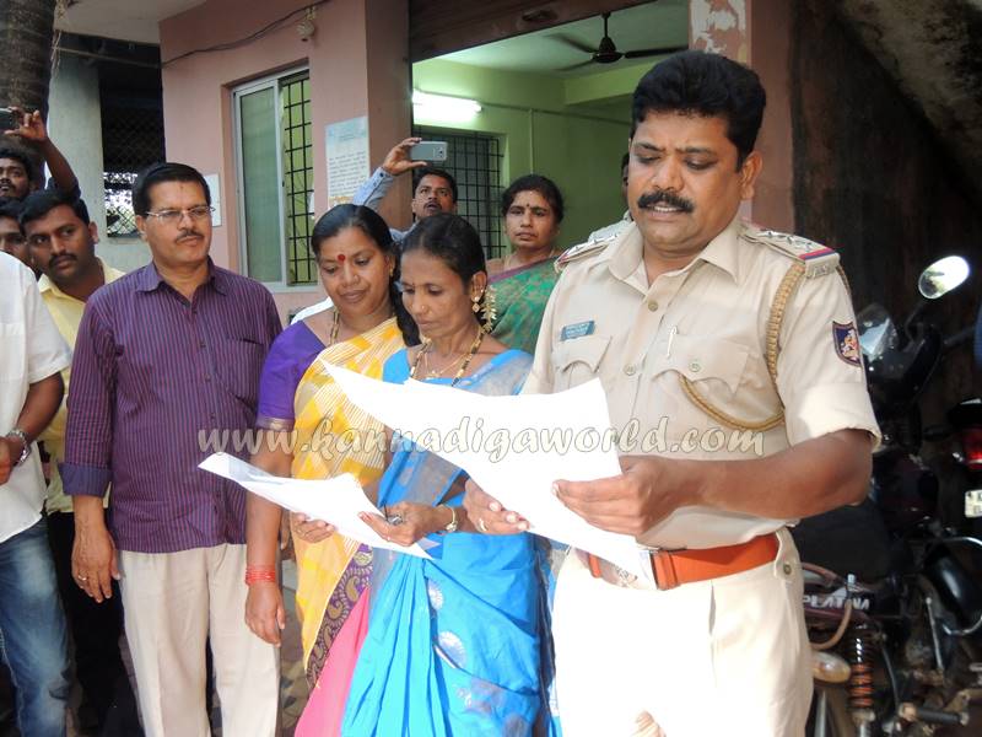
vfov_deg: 40.7
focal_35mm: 35
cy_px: 368
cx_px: 491
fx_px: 993
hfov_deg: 52.6
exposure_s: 1/50
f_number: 3.6
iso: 400
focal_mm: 6.2
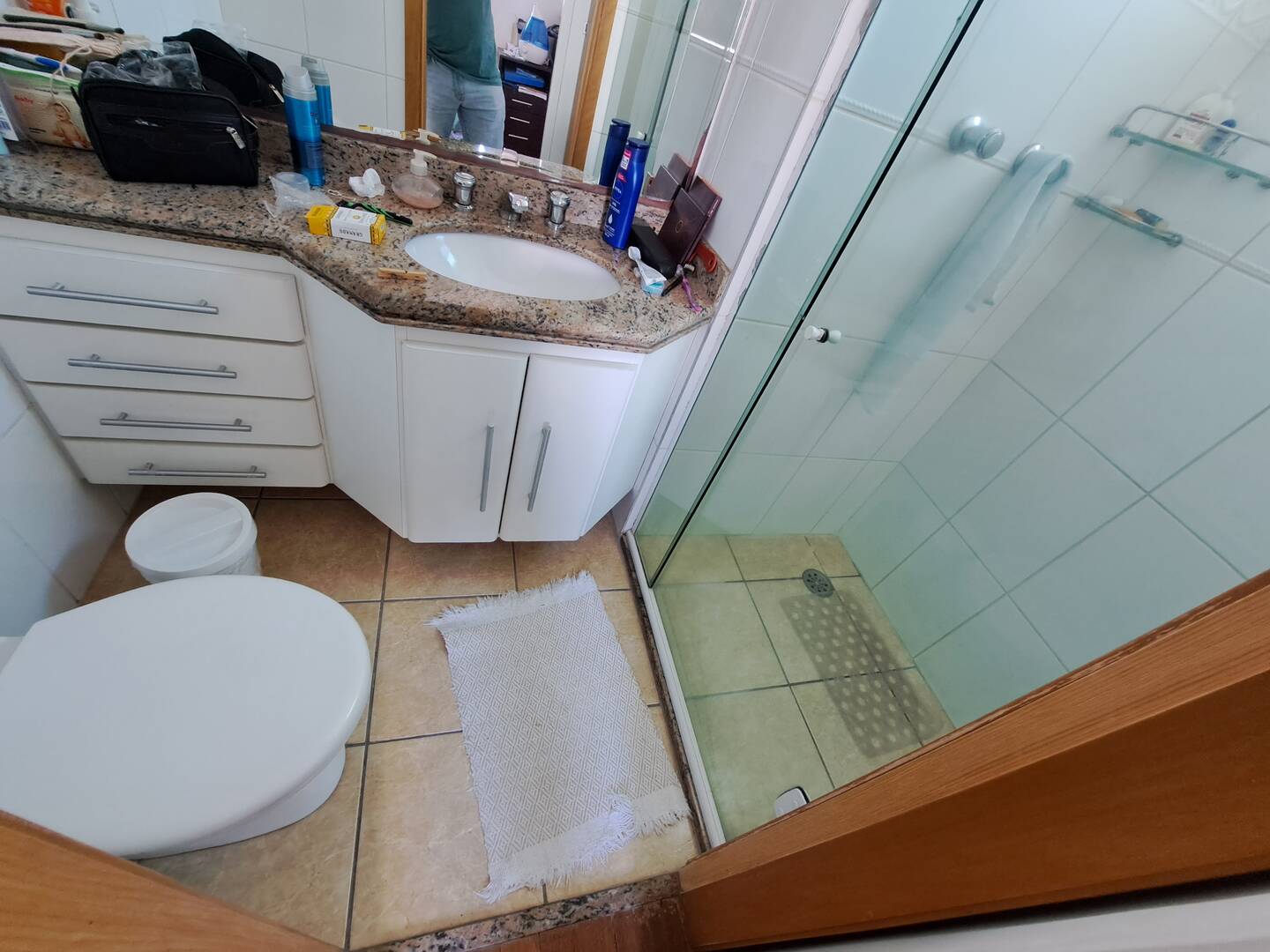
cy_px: 476
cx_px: 635
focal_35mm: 13
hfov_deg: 106.2
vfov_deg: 89.9
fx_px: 477
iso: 250
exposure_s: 1/50
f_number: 2.2
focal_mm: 1.74
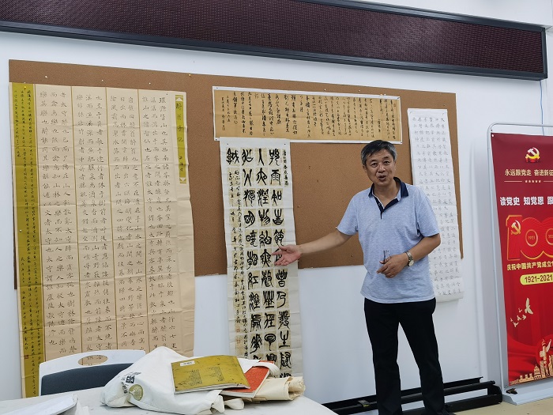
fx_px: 607
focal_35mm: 38
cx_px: 276
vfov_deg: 37.7
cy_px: 208
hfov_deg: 49.0
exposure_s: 1/50
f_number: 1.6
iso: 125
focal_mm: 5.56
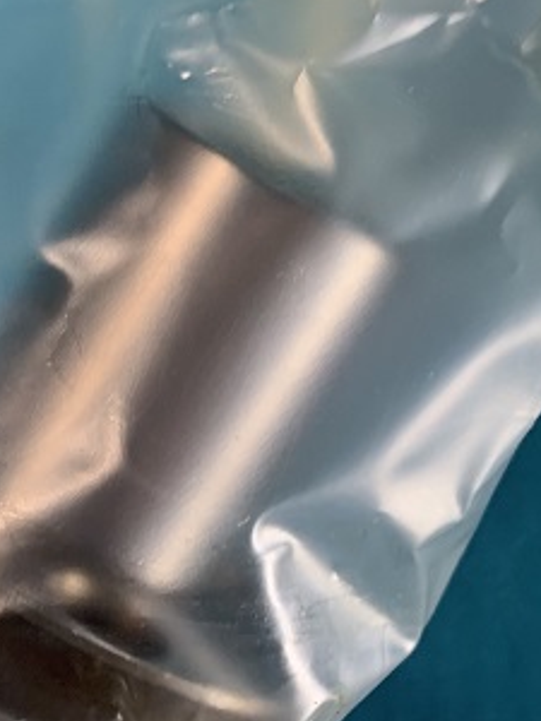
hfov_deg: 20.6
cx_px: 61
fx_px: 1459
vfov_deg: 27.6
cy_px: 479
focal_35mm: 70
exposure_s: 1/60
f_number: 1.8
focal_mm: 4.25
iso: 200
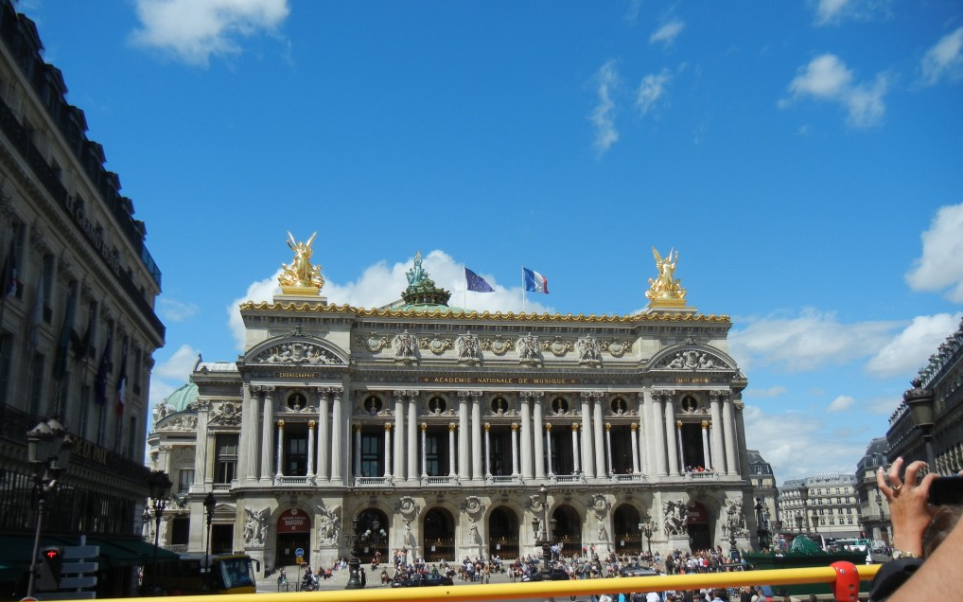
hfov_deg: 59.7
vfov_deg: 39.3
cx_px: 480
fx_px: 840
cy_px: 347
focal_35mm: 32
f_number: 7
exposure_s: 1/532
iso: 160
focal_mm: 5.4
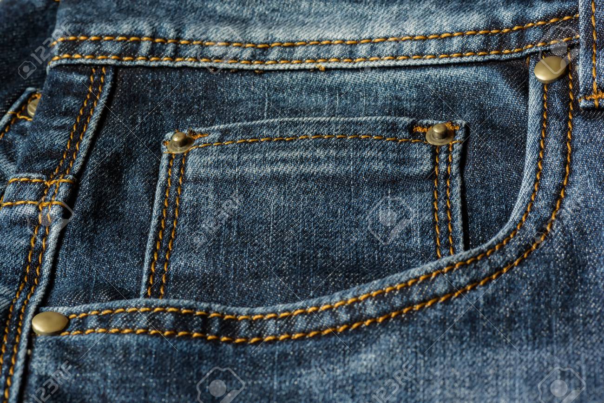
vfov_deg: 13.0
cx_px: 302
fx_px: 1762
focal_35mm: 105
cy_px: 202
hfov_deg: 19.5
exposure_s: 2
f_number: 16
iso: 400
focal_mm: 105
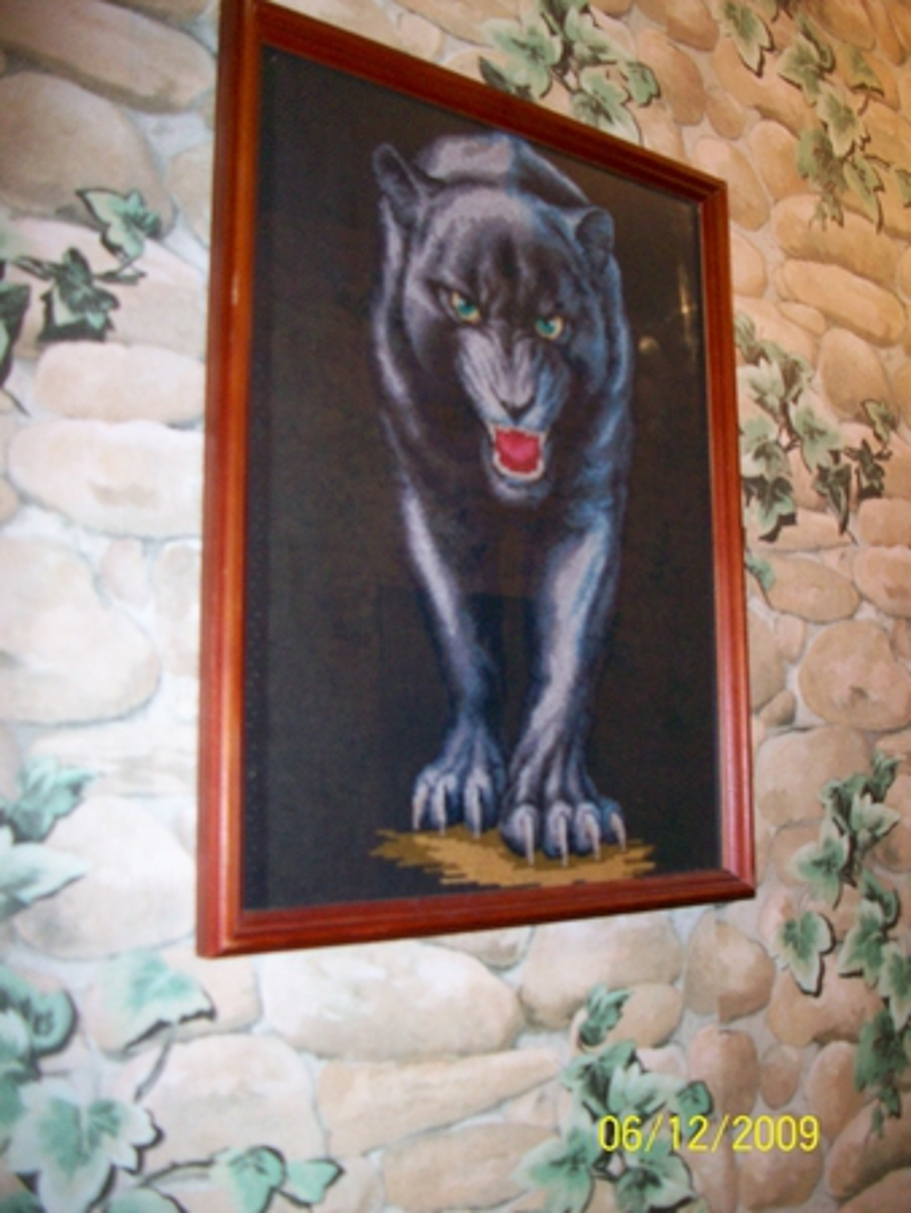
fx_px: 1192
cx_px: 456
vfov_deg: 53.9
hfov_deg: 41.8
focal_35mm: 34
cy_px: 606
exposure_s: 1/60
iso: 160
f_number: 2.8
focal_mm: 5.7
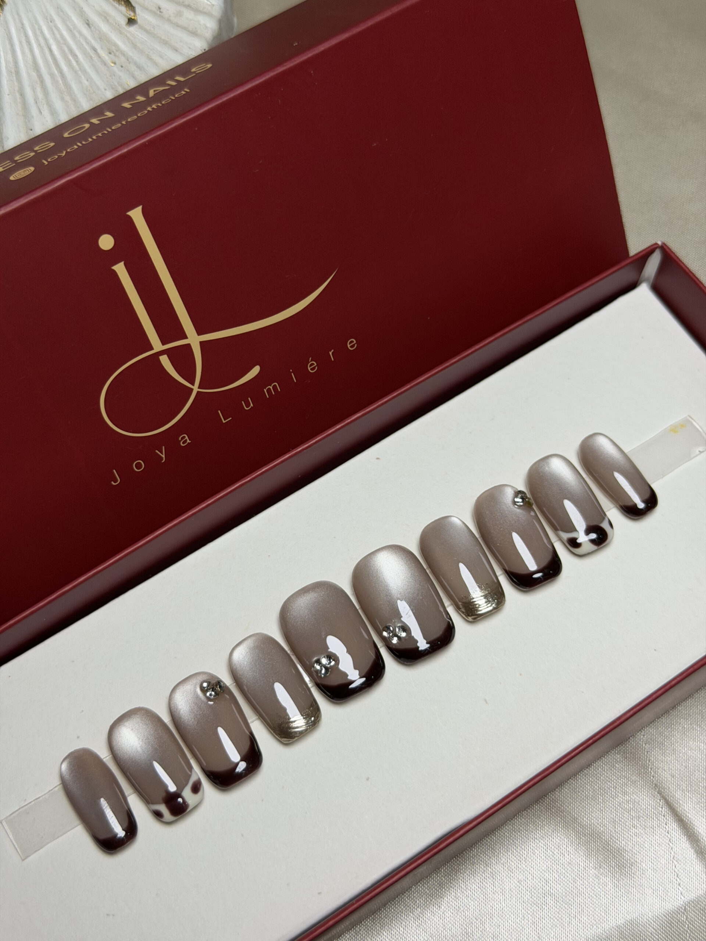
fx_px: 1305
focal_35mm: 48
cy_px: 470
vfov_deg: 39.7
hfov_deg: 30.3
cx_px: 353
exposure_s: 1/121
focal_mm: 6.76
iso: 64
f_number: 1.78
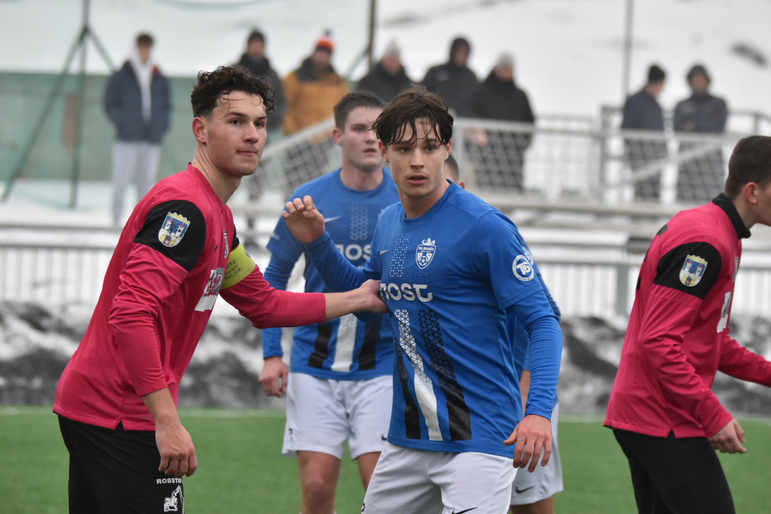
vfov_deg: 4.2
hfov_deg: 6.2
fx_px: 7067
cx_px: 386
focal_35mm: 330
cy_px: 257
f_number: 6
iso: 1000
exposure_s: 1/400
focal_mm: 220
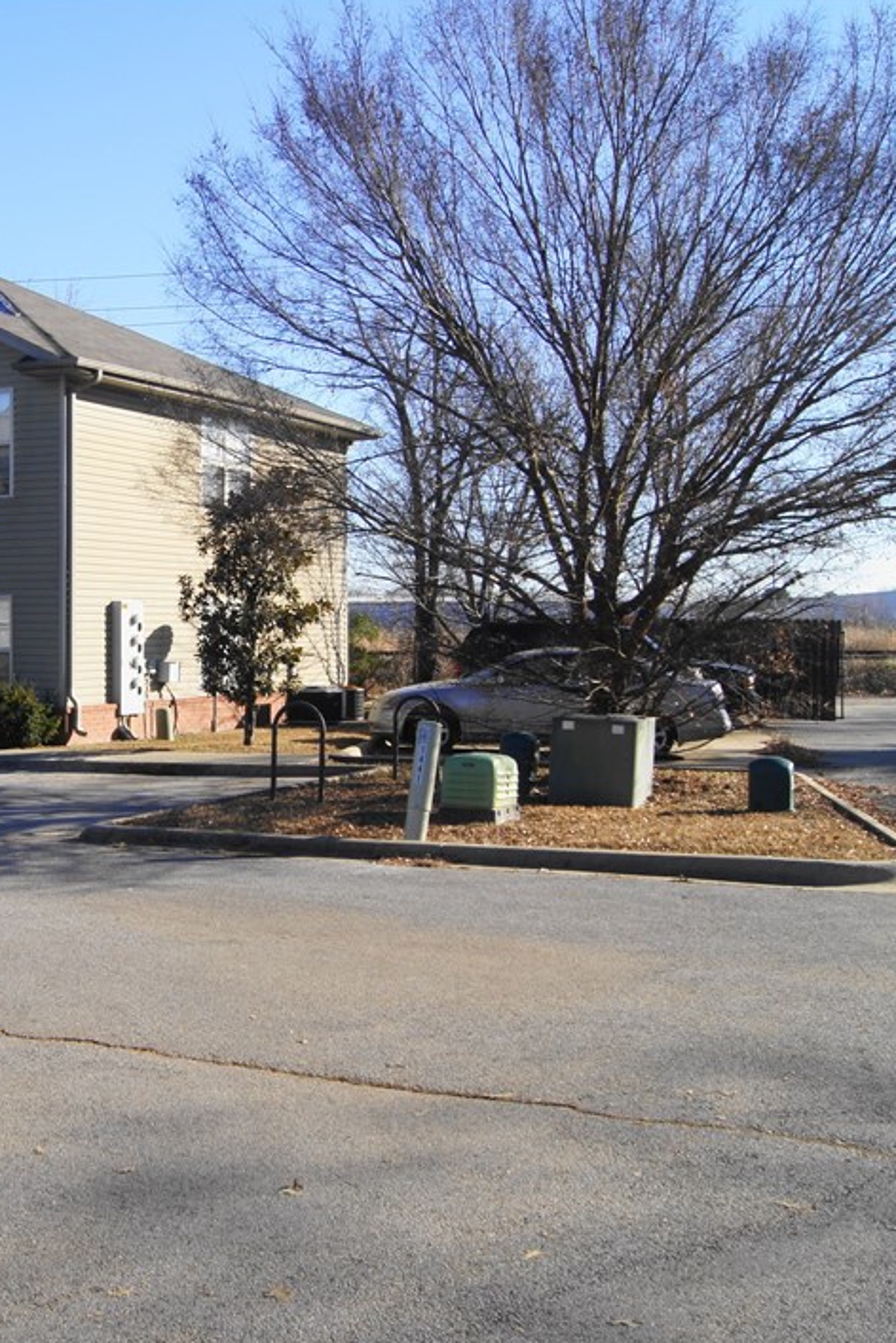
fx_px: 1717
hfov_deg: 28.2
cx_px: 96
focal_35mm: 46
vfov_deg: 42.7
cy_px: 675
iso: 100
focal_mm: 20
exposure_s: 1/80
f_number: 11
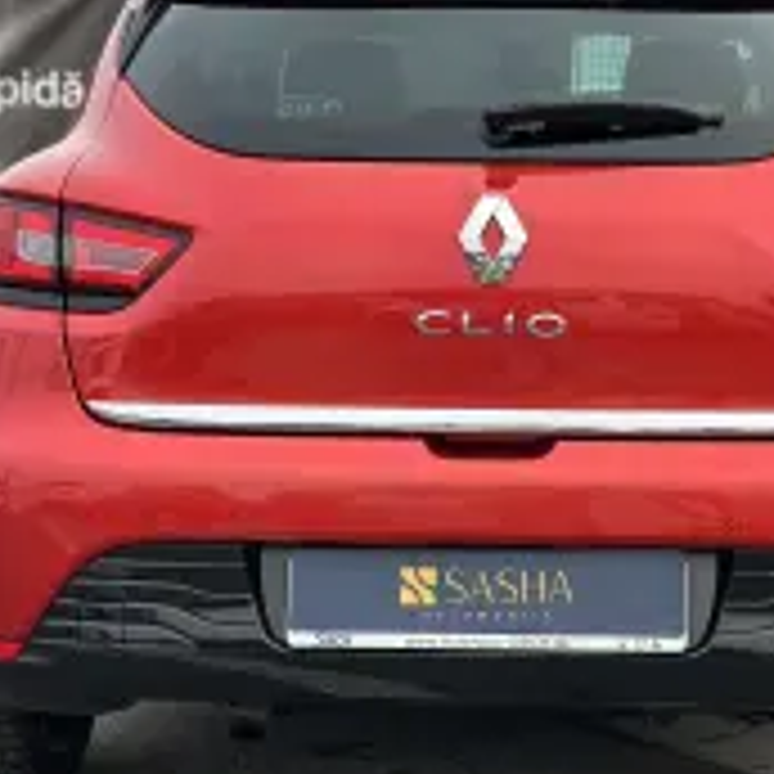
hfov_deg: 19.5
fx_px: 2251
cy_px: 297
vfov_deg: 19.5
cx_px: 500
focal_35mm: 89
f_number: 1.78
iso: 80
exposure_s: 1/1009
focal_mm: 6.86
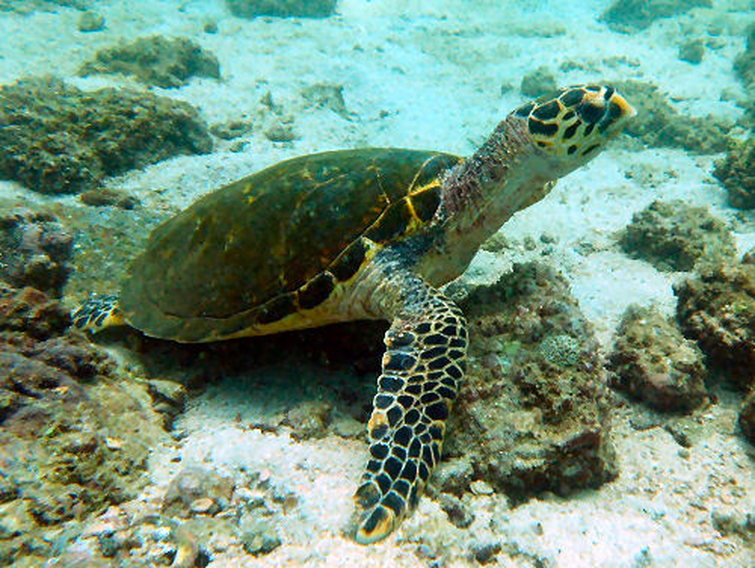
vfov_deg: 53.1
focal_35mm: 26
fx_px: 568
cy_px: 284
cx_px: 378
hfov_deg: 67.3
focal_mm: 4.6
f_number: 3.2
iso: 80
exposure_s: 1/250
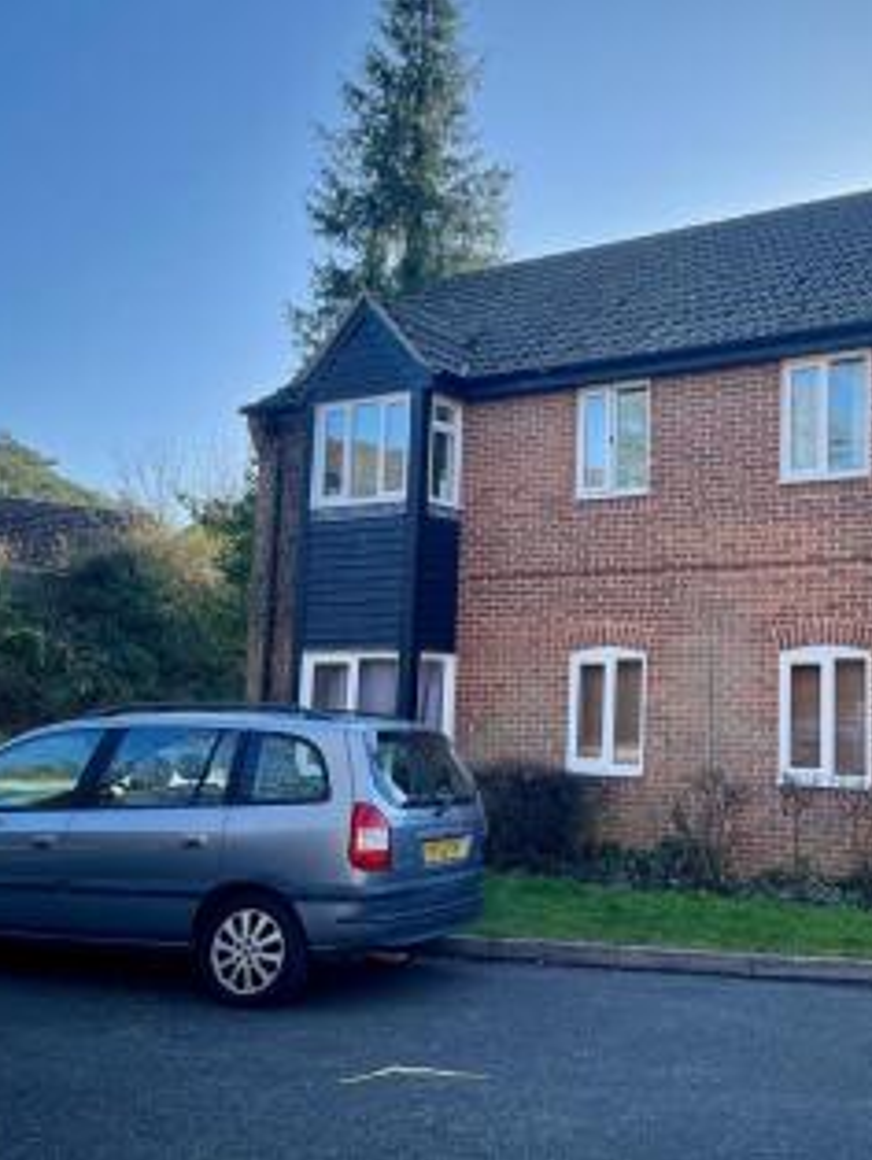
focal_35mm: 35
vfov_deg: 52.6
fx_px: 1174
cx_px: 733
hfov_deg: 38.7
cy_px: 578
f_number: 1.6
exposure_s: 1/816
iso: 50
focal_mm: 5.1
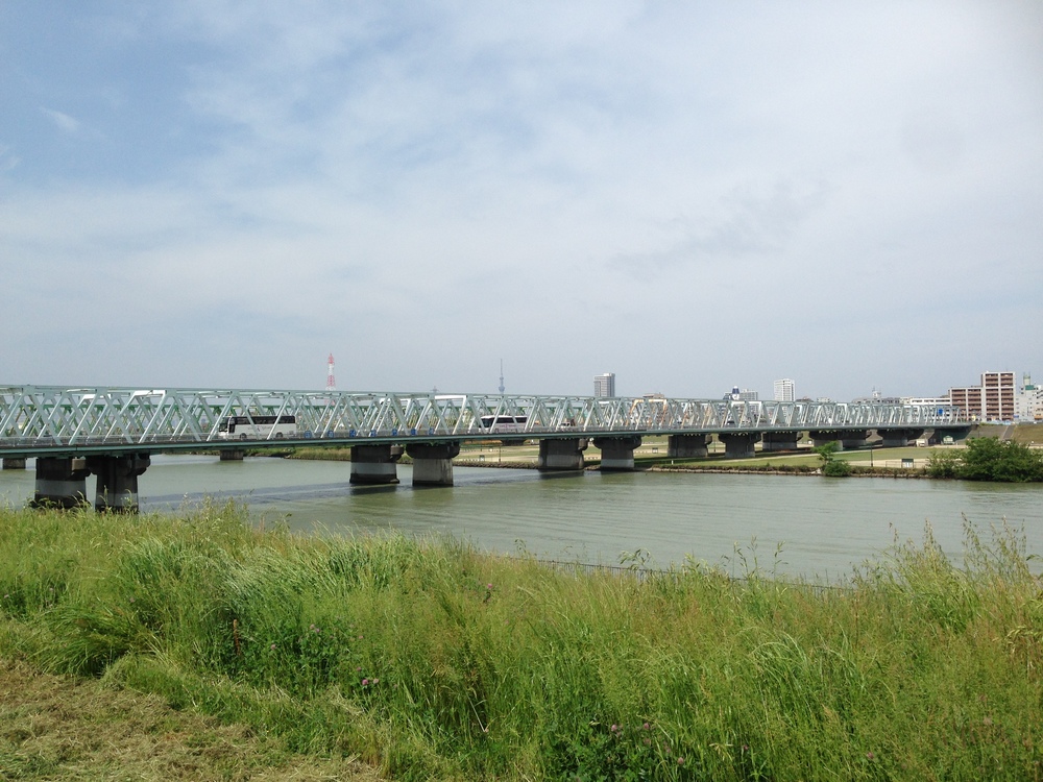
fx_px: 994
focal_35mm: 33
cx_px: 522
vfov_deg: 42.9
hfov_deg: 55.4
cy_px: 391
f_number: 2.4
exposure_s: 1/2710
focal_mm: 4.12
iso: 50
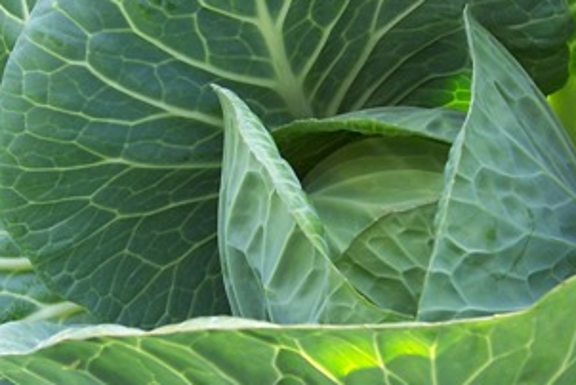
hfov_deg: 28.0
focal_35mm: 72
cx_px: 319
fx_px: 1153
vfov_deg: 19.0
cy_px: 213
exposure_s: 1/90
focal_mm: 5.6
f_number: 2.7
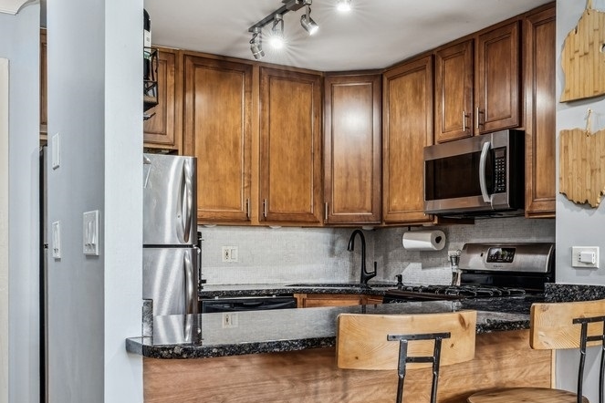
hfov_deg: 46.6
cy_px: 267
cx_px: 408
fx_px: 689
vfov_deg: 32.4
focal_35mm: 41
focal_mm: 17
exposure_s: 1/4
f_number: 8
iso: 320
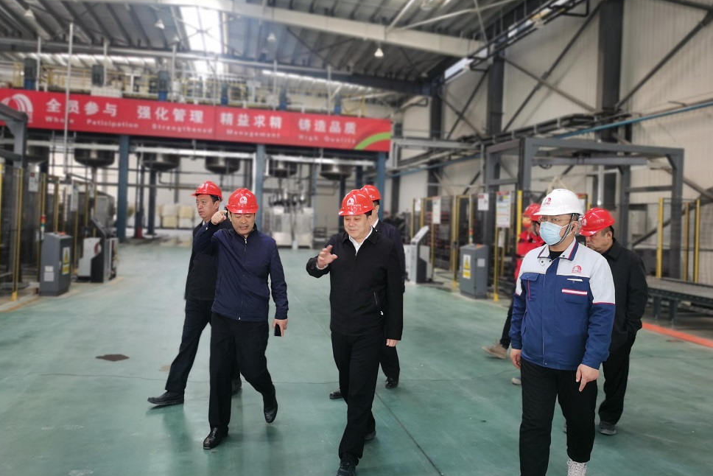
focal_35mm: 29
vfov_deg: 44.9
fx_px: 574
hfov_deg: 63.6
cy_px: 212
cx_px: 362
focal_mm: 5.58
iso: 125
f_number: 1.8
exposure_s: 1/100
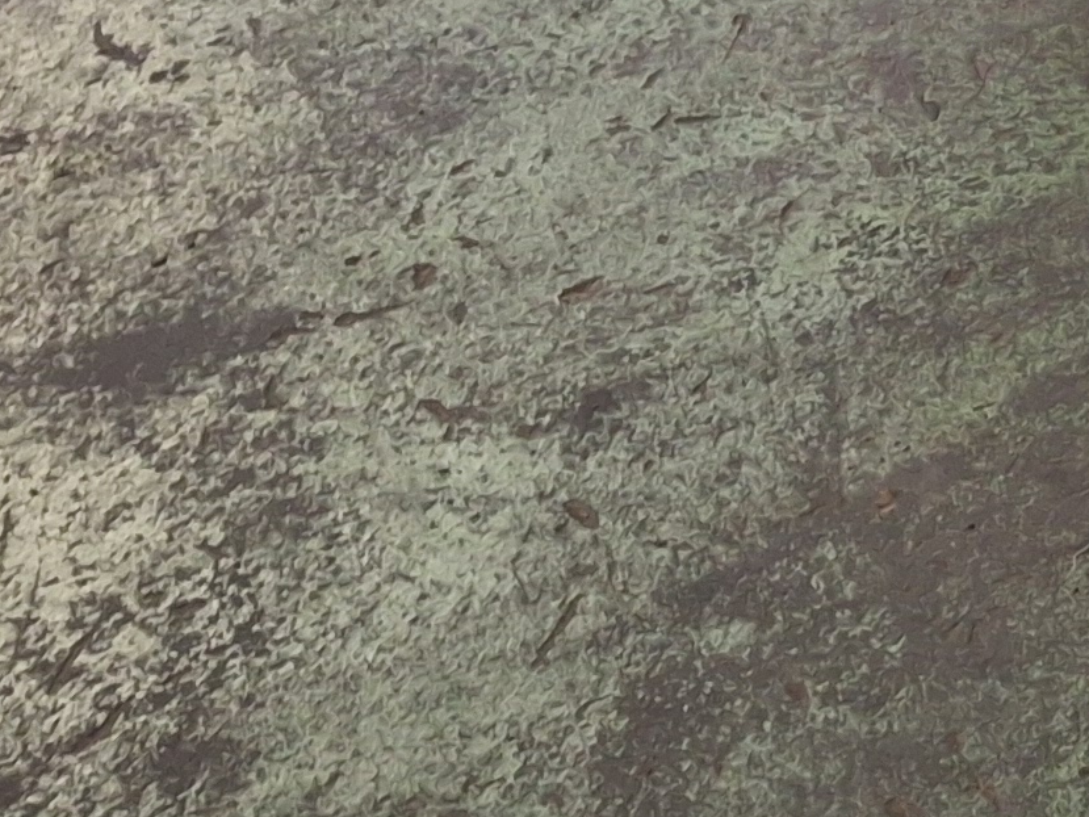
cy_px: -925
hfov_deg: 14.2
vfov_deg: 10.8
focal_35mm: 123
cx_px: 1960
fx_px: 3870
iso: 200
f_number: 1.8
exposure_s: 1/50
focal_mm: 4.69
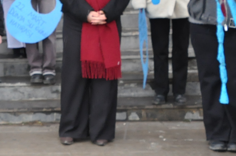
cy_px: -32
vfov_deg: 11.4
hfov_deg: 15.5
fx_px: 766
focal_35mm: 117
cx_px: -163
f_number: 9
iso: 1250
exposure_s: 1/250
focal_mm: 22
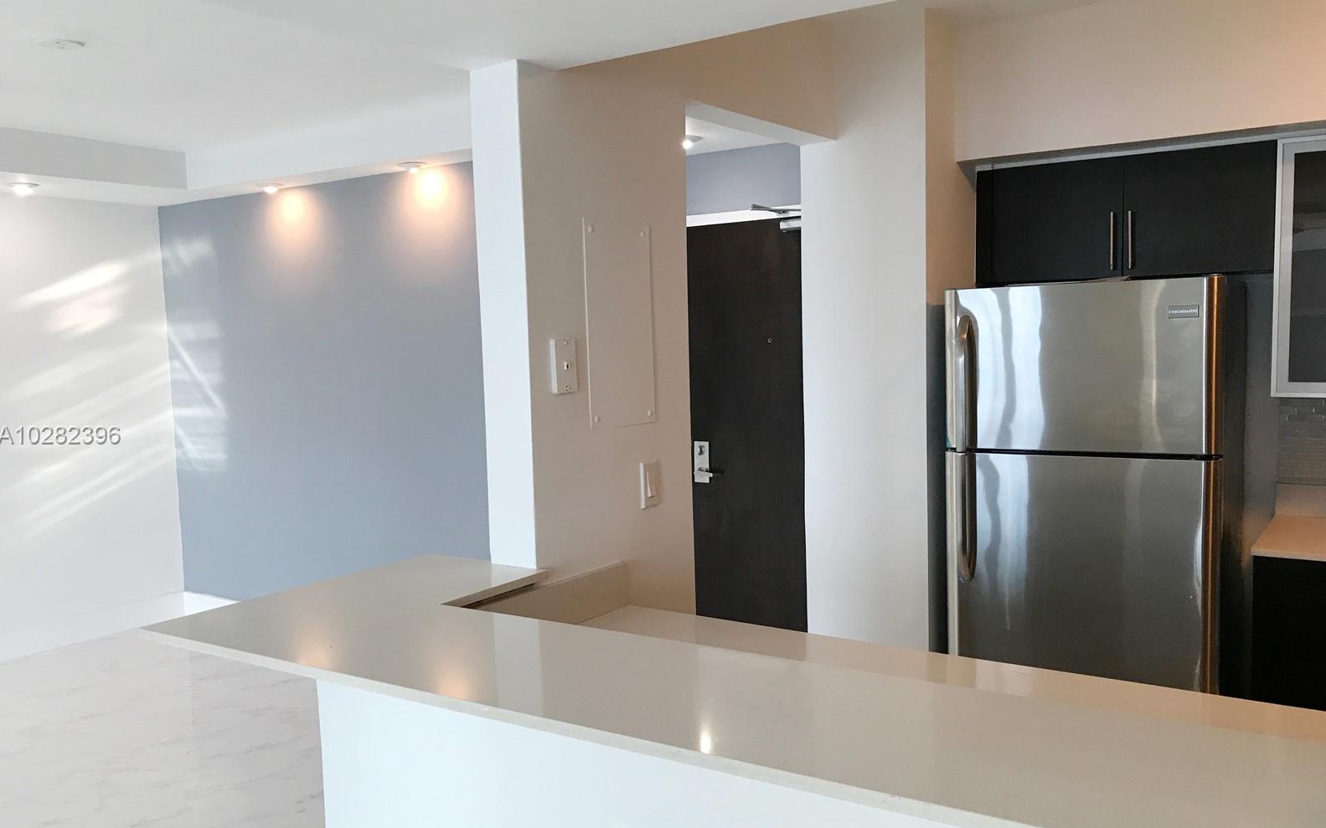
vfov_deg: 41.8
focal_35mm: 30
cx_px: 663
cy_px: 436
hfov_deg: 62.9
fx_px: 1084
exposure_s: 1/40
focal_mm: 3.99
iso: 25
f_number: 1.8
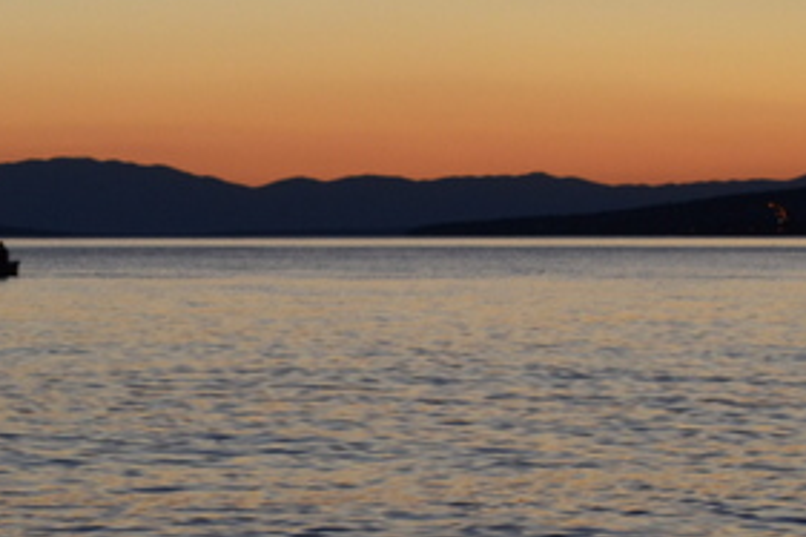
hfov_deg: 13.2
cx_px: 52
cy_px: 359
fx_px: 3446
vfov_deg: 8.9
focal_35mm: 154
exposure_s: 1/30
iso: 400
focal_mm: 36
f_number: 7.1
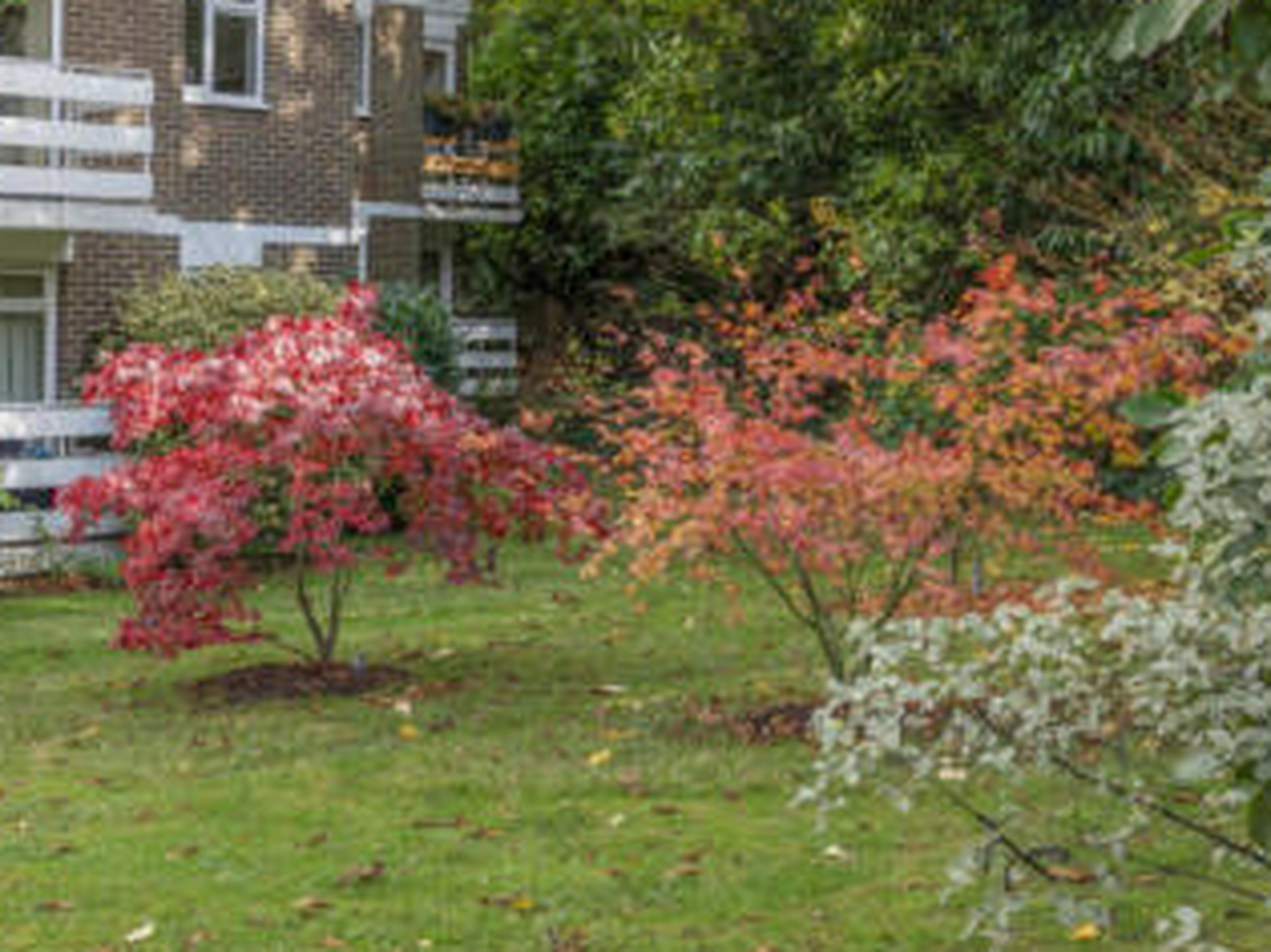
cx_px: 295
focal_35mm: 60
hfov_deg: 31.5
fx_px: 2202
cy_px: 270
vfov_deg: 24.2
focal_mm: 30
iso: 200
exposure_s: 1/80
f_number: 8
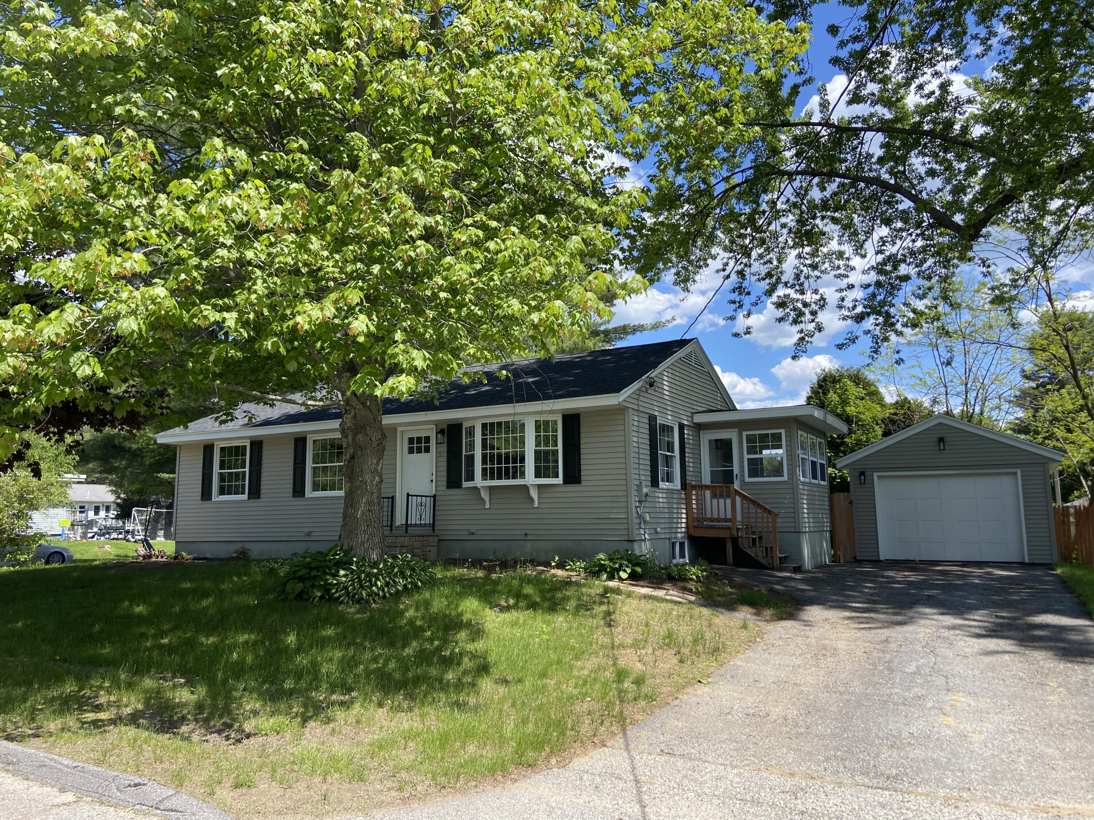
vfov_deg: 53.1
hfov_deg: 67.3
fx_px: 822
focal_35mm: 26
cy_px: 410
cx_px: 547
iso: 32
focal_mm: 4.25
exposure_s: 1/1395
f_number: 1.8
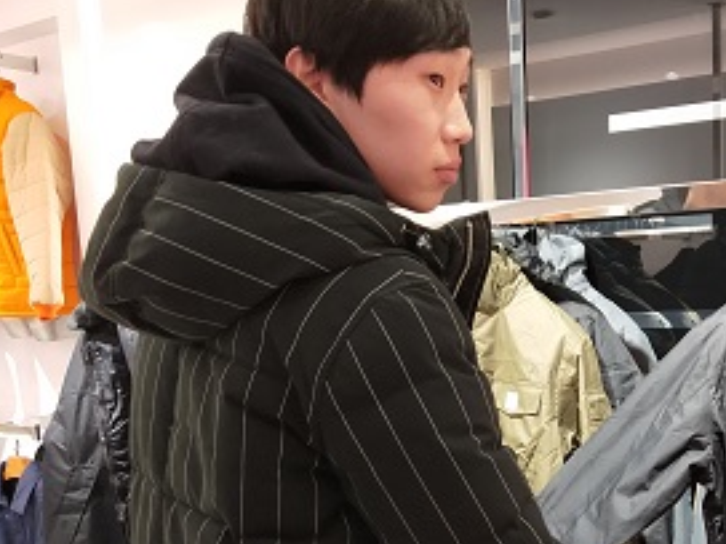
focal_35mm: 47
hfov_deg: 39.7
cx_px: 515
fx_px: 986
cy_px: 379
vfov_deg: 30.6
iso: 90
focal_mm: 5.5
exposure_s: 1/50
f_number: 1.7
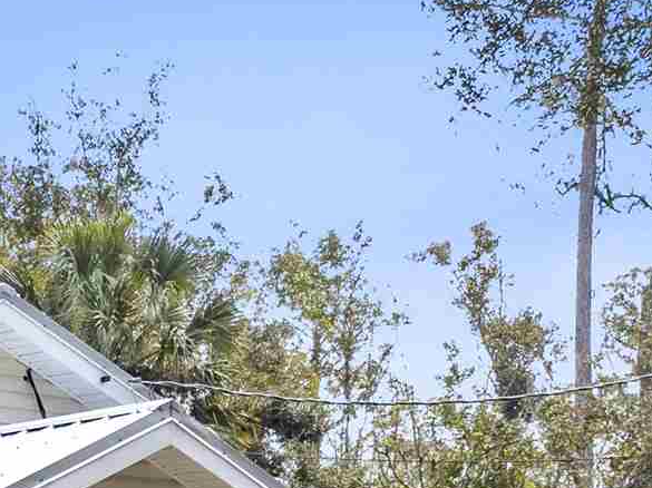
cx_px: -286
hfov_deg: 14.7
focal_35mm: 126
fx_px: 2372
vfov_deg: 11.0
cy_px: 876
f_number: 2.8
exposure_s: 1/400
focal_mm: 12.29
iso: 330
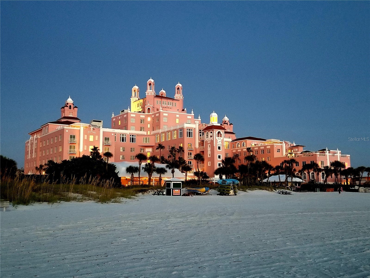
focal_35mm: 26
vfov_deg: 53.1
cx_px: 185
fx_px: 278
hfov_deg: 67.3
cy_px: 139
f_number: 1.7
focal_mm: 4.25
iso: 320
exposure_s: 1/10
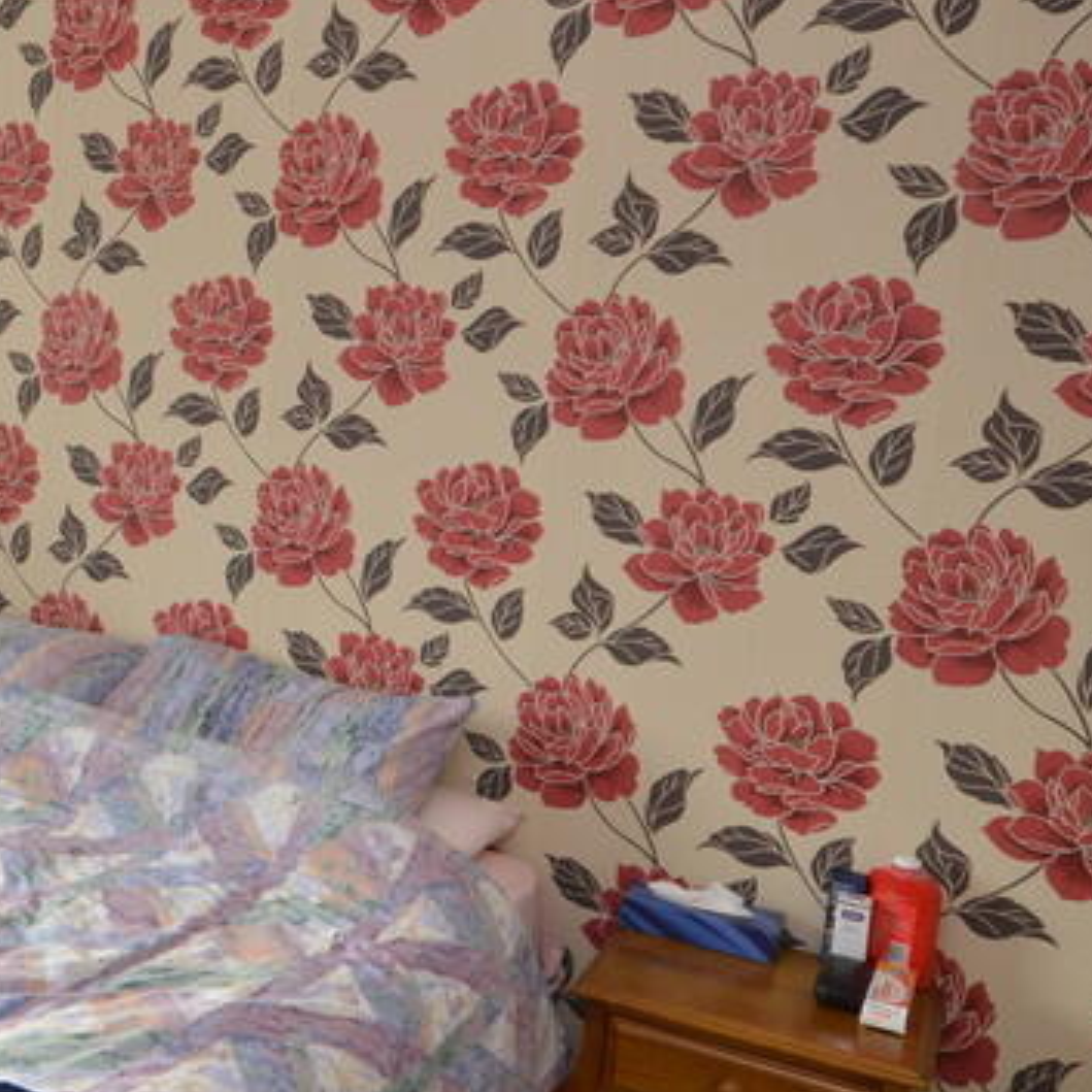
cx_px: -74
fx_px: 1321
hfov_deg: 38.2
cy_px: 543
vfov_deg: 44.9
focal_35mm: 37
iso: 400
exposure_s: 1/125
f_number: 5.6
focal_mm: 10
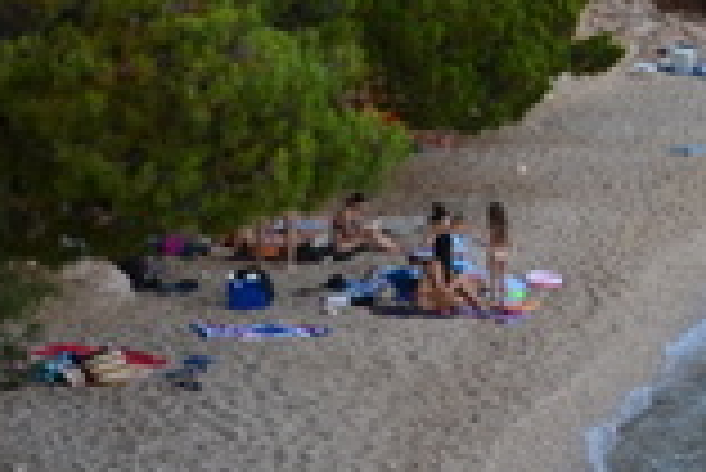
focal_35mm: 153
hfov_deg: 13.2
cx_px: 778
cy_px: 9
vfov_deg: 8.9
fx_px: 3003
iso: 400
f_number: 9
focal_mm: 20
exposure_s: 1/125
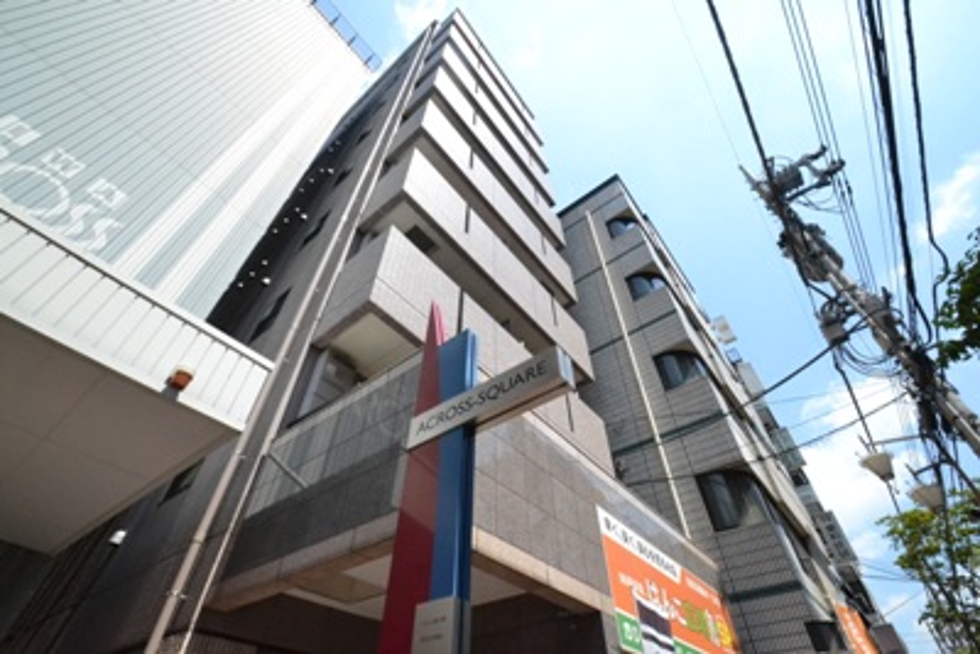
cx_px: 490
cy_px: 327
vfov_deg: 77.4
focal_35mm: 15
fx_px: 408
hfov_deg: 100.4
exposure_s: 1/1000
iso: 3200
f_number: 16
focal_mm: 10
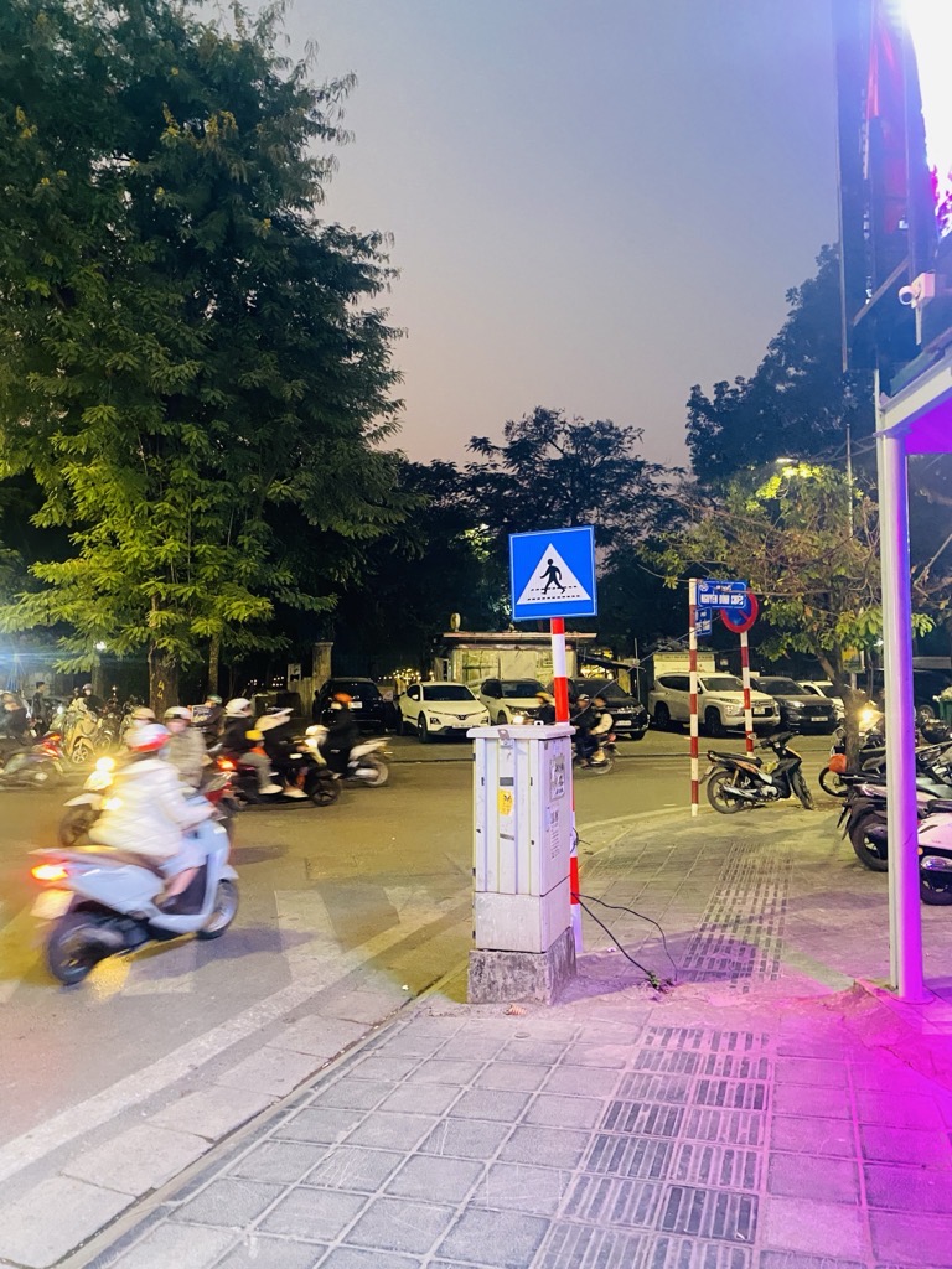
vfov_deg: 67.3
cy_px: 634
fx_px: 953
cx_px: 476
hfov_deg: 53.1
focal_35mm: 26
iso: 640
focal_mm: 4.25
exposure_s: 1/40
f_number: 1.8
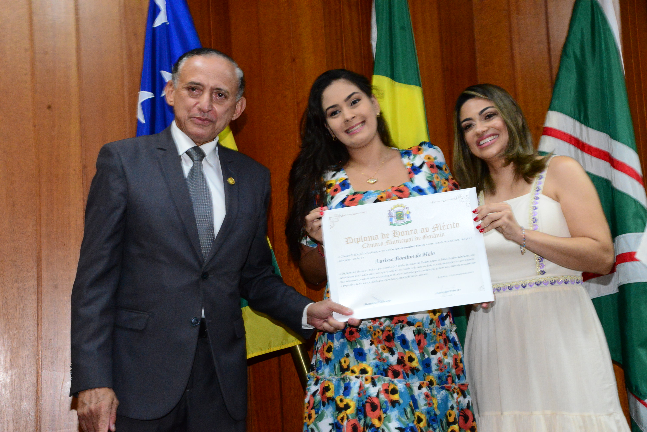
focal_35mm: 58
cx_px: 324
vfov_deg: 23.4
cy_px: 216
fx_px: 1043
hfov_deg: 34.5
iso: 6400
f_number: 8
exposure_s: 1/60
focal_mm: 58
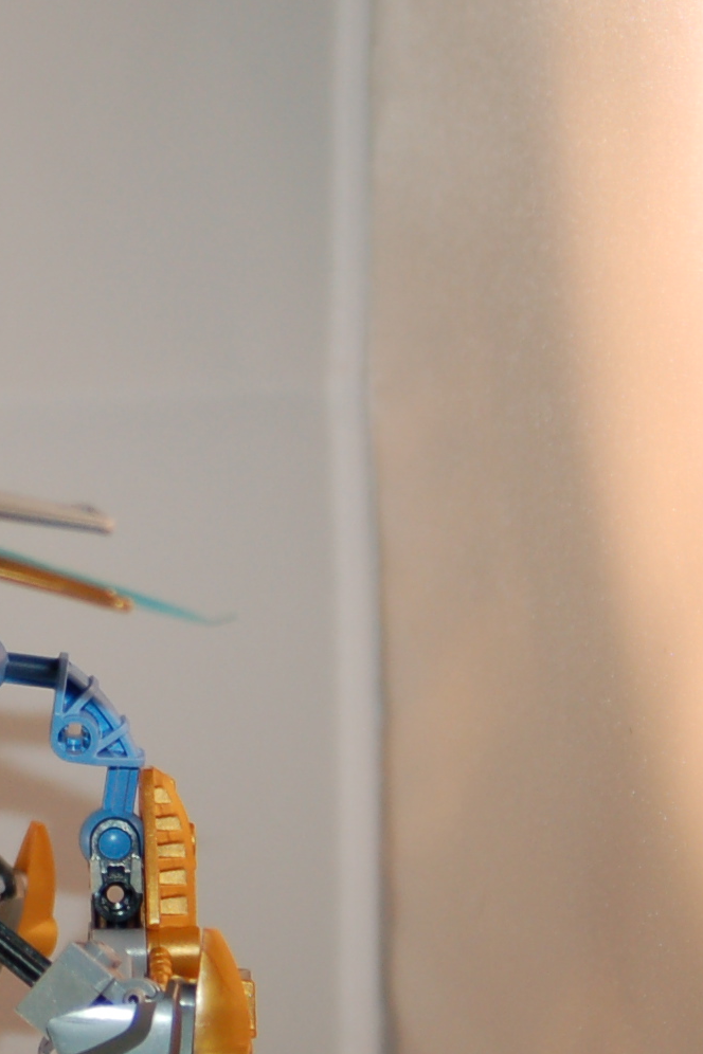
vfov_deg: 11.9
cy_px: 547
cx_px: -632
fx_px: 5038
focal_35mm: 172
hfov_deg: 7.7
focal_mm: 38
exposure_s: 1/60
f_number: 3.8
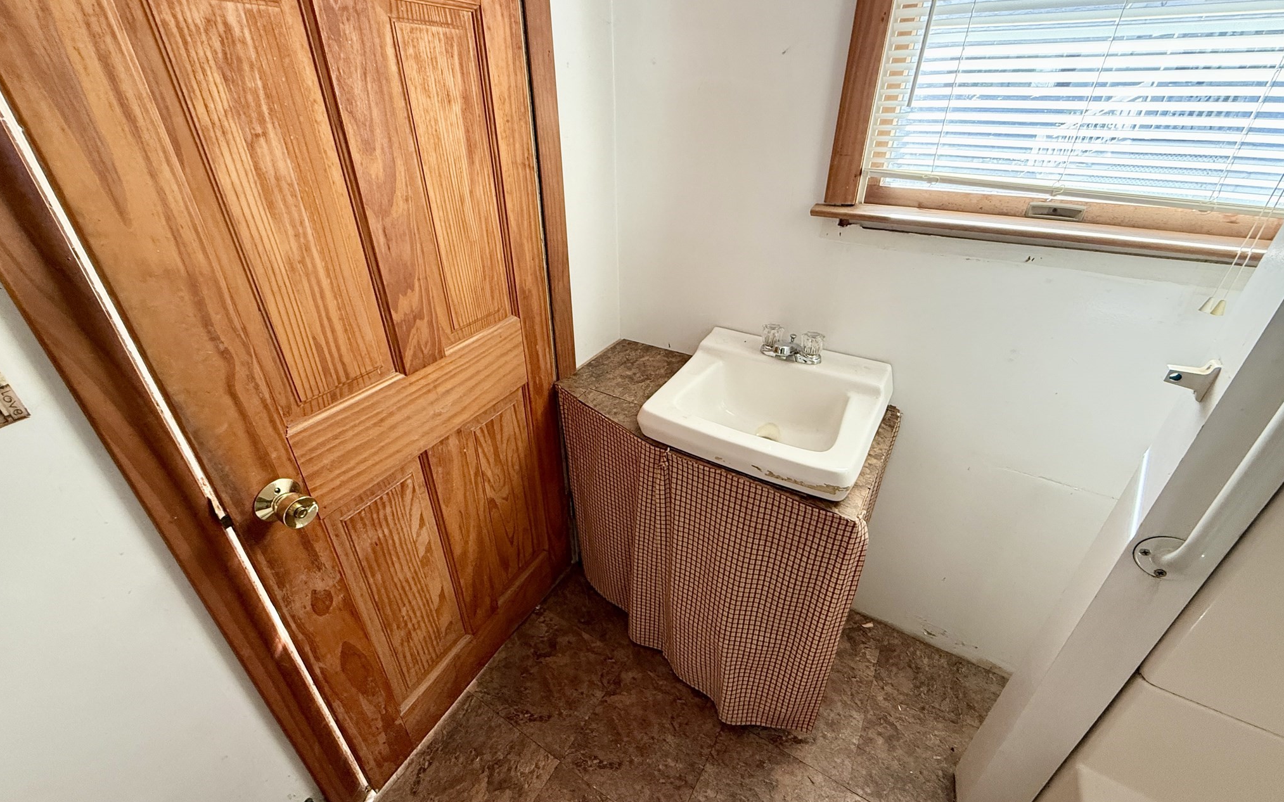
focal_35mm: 15
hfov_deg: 101.5
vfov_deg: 74.7
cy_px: 385
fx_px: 525
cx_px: 647
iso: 320
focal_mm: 2.22
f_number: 2.2
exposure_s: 1/99
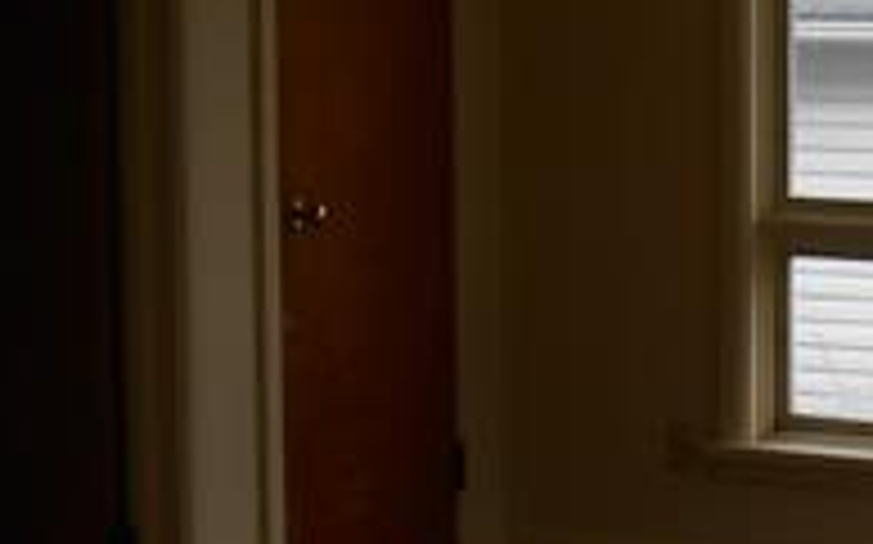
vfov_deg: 14.3
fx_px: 2164
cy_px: 166
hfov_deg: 21.6
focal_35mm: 91
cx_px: 968
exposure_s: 1/250
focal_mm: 4.6
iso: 80
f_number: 3.5
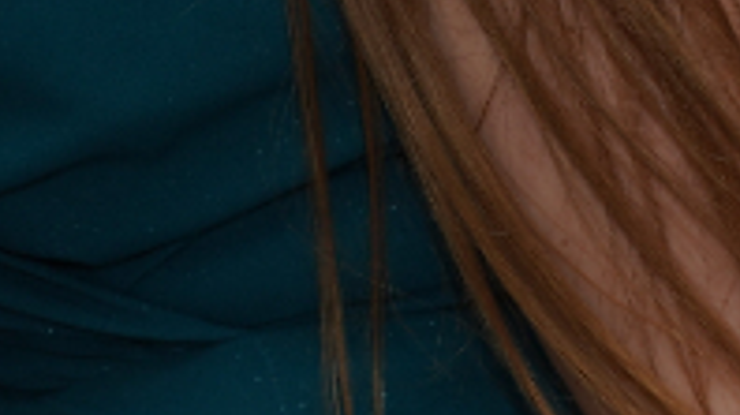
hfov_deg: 6.1
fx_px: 6882
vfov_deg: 3.4
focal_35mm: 351
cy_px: -686
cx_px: -463
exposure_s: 1/100
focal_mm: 51
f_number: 5.6
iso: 100
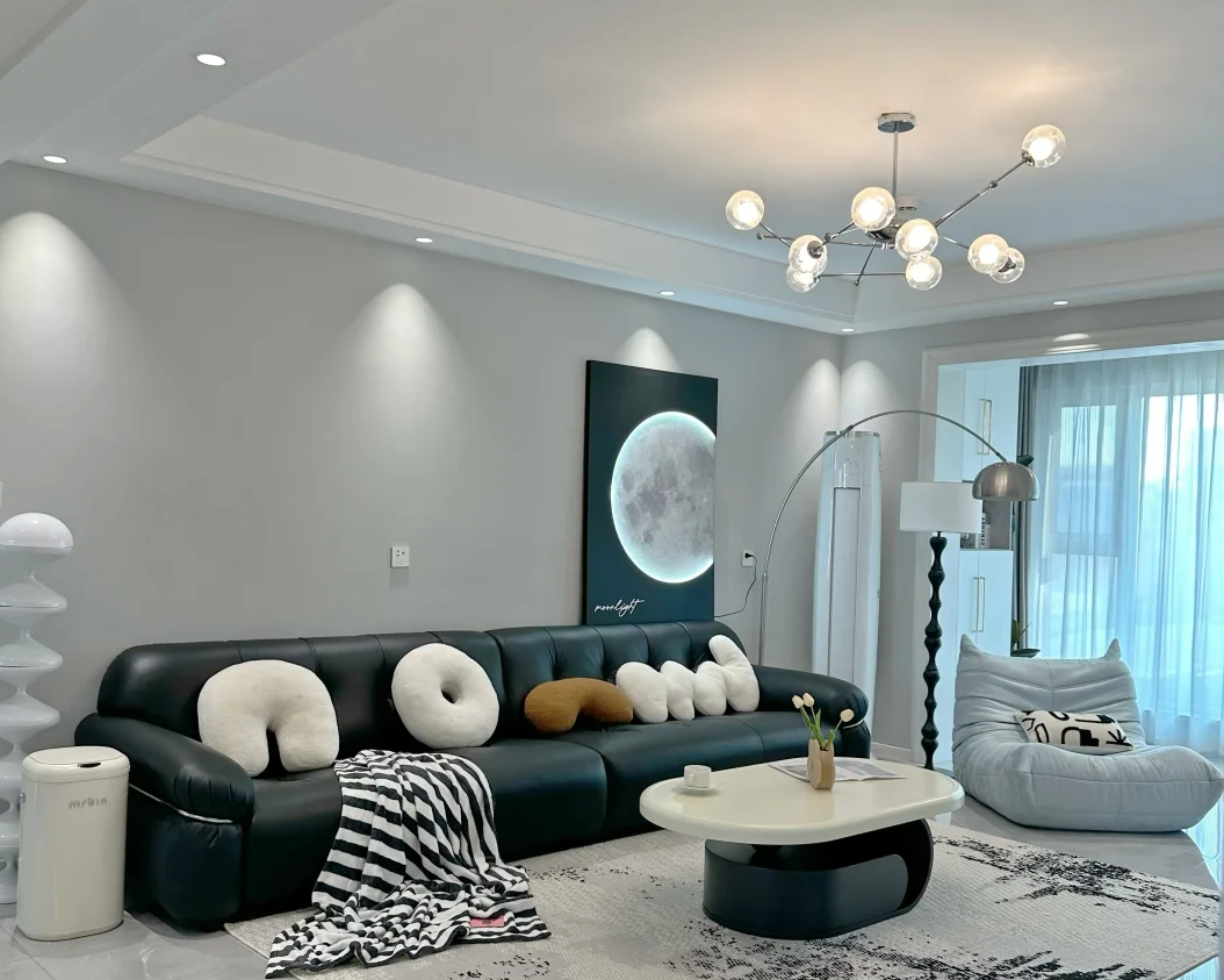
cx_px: 600
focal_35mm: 32
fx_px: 1159
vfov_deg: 45.8
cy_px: 525
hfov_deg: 55.7
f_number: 1.78
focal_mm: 6.86
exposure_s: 1/100
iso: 80
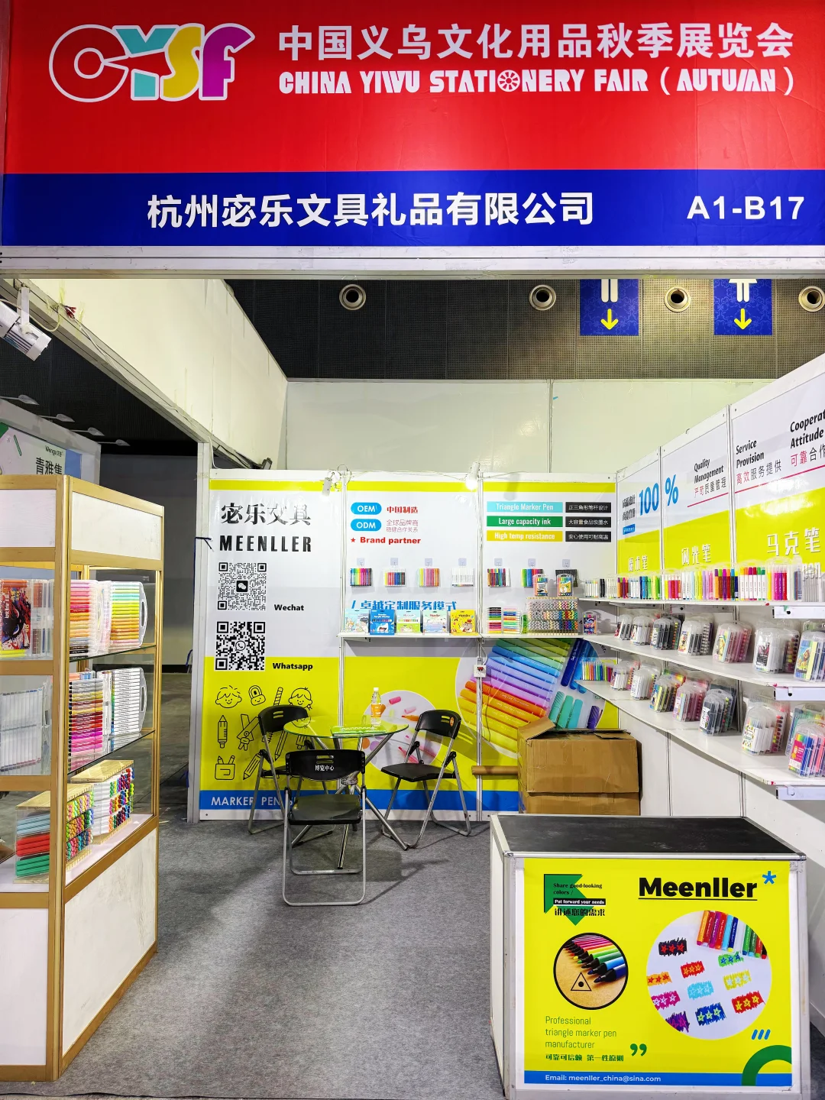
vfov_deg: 71.6
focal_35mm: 24
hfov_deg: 56.8
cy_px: 550
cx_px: 412
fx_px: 763
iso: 125
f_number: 1.78
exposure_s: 1/100
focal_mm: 6.76
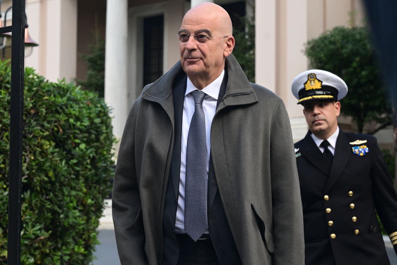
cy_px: 132
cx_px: 198
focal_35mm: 105
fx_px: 1158
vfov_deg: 13.0
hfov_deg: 19.5
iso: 500
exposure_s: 1/320
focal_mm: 70
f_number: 6.3
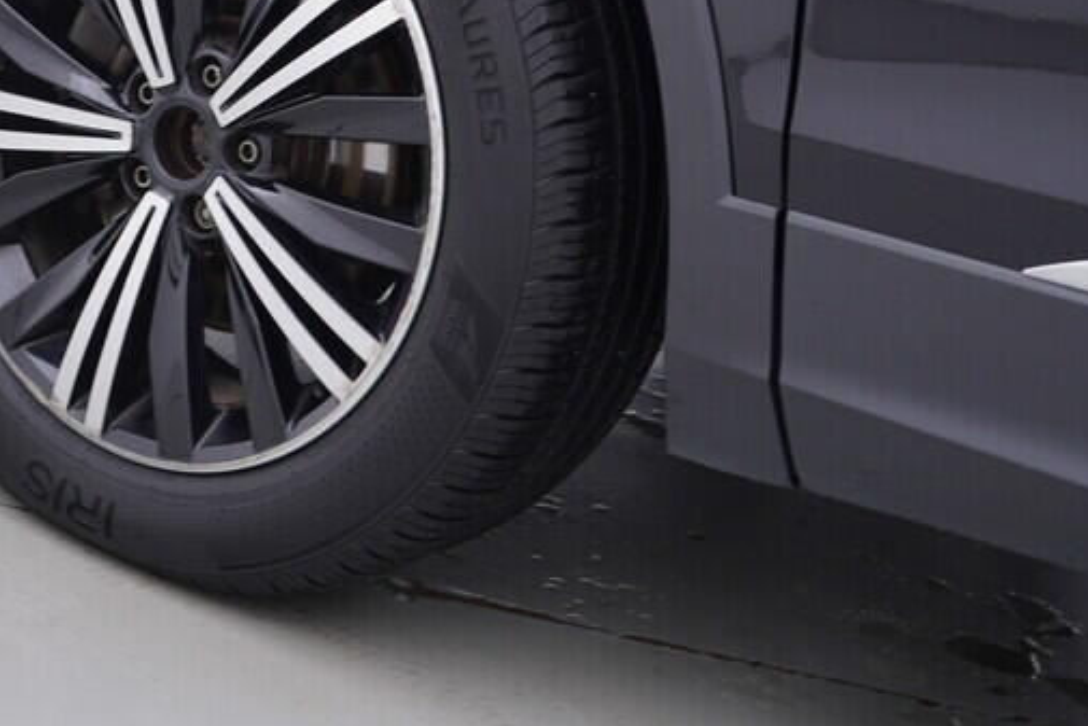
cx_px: 170
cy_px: 1
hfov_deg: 27.0
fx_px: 2207
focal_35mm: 73
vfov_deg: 18.2
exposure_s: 1/60
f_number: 3.5
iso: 125
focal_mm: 24
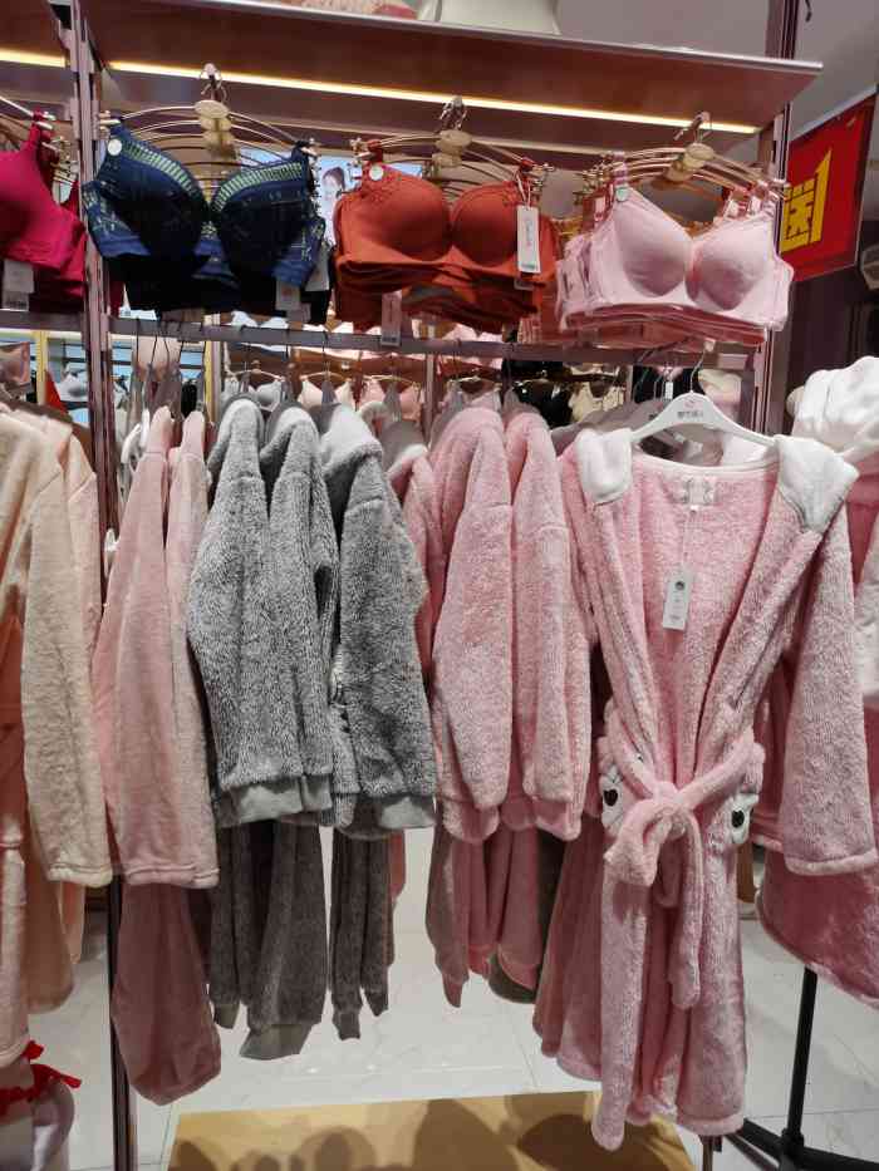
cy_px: 586
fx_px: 914
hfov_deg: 51.4
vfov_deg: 65.3
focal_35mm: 27
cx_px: 440
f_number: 1.8
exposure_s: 1/400
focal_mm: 5.58
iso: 50
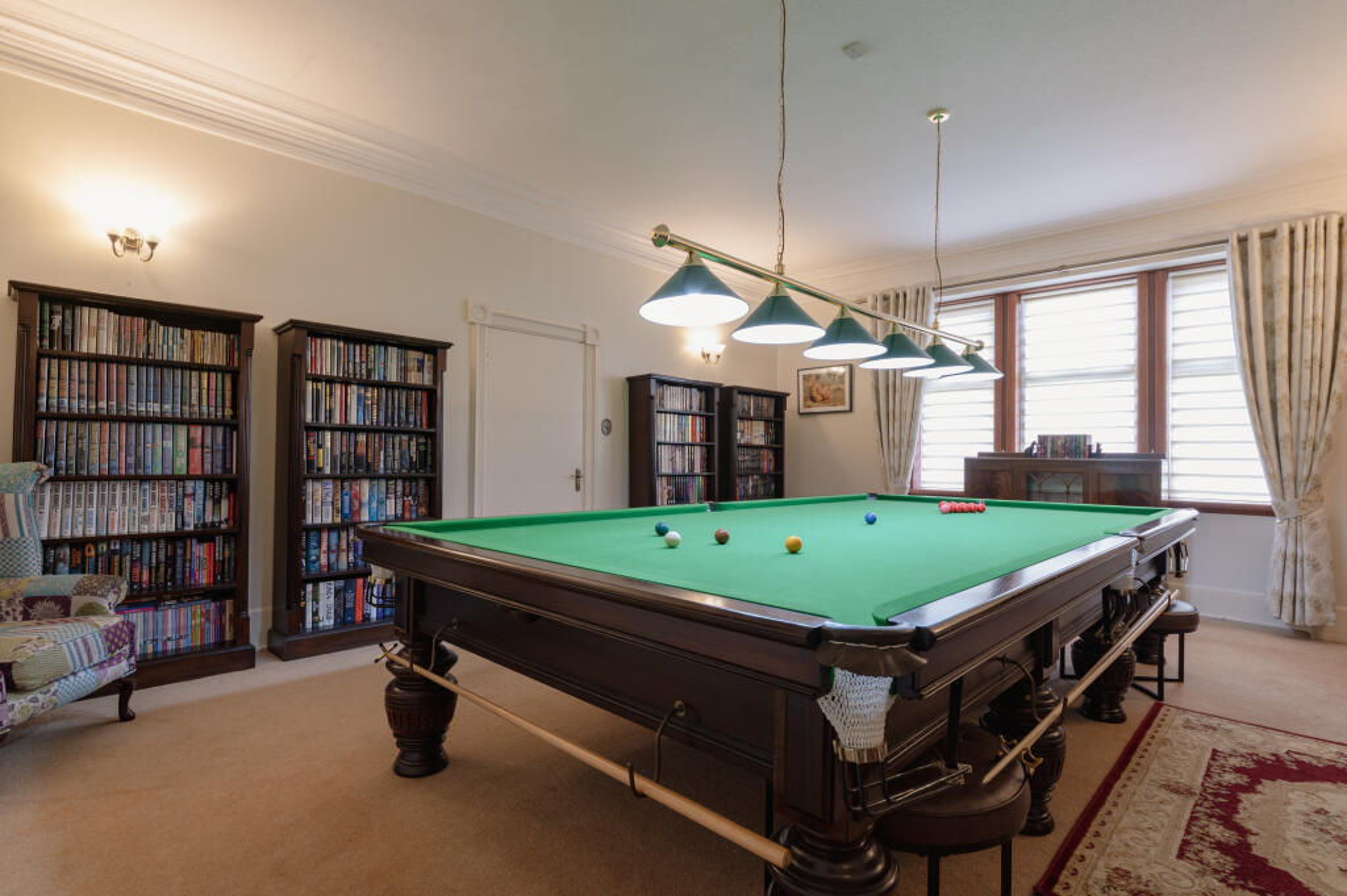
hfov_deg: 93.3
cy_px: 448
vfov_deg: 70.3
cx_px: 674
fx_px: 636
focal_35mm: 17
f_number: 8
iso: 400
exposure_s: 1/8
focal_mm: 17
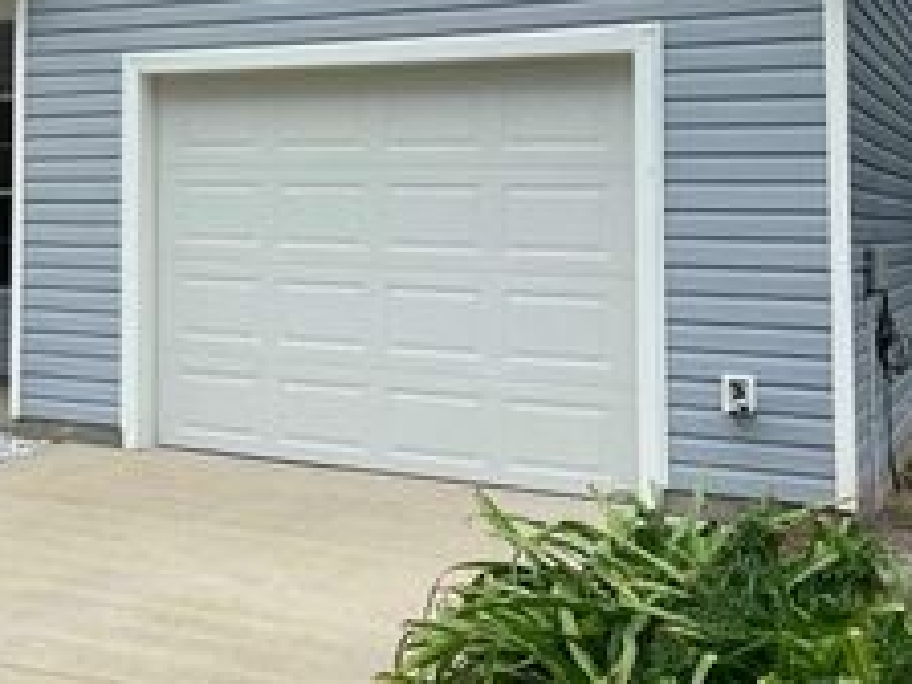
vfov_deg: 24.7
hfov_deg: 31.0
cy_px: 100
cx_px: 20
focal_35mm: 58
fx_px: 1528
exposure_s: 1/2083
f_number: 1.5
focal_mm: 5.7
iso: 50
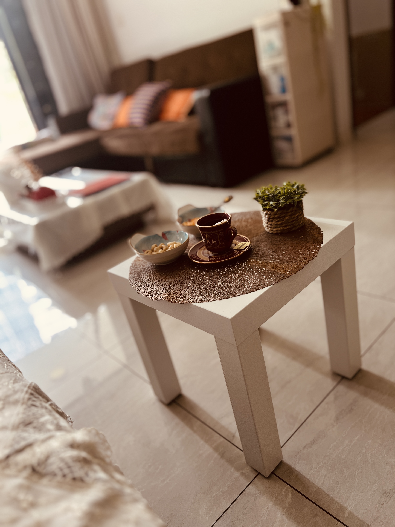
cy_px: 264
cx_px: 198
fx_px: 396
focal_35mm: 26
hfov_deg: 53.1
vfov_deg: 67.3
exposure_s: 1/50
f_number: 1.5
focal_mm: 5.7
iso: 125
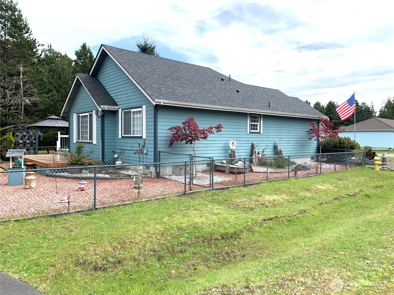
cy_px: 148
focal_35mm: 26
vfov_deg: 53.1
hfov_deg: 67.3
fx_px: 296
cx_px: 197
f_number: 1.8
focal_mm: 4.25
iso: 25
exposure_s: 1/1880
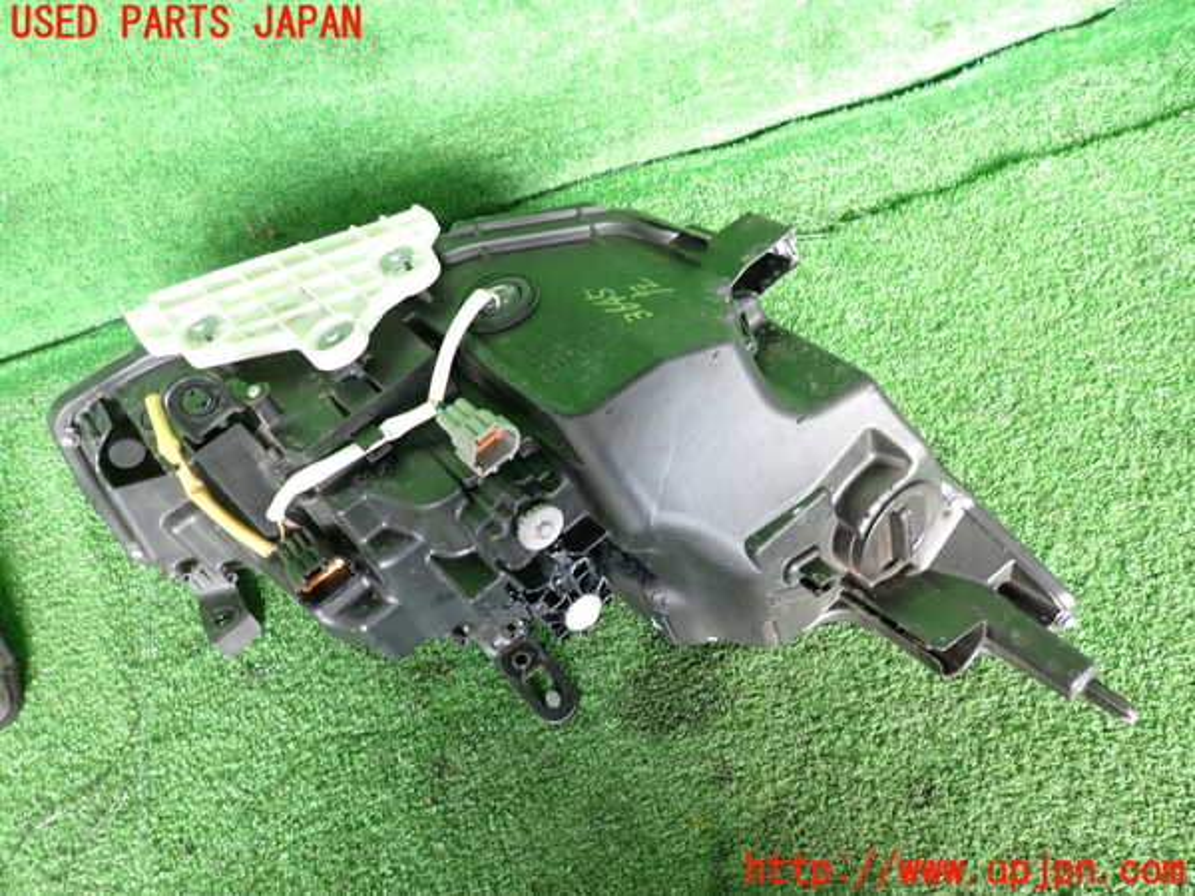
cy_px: 448
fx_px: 863
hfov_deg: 69.4
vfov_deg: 54.9
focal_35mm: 25
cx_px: 598
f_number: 2
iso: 250
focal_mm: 4.5
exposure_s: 1/30
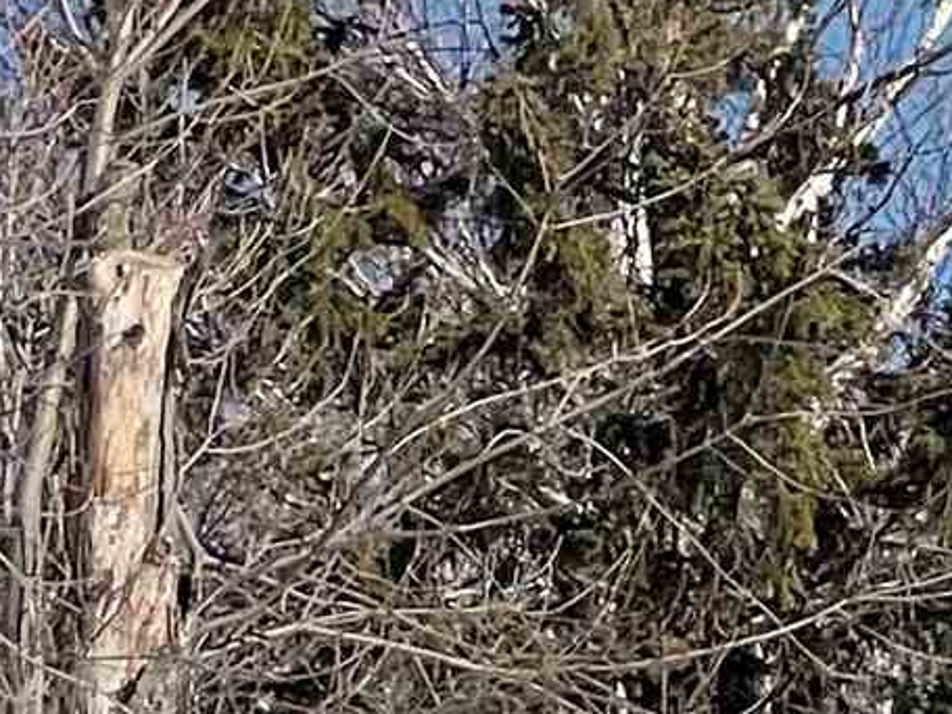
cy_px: 2184
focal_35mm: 350
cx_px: 2497
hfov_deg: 5.4
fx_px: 9626
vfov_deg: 4.1
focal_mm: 6
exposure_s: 1/5319
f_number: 2
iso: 25
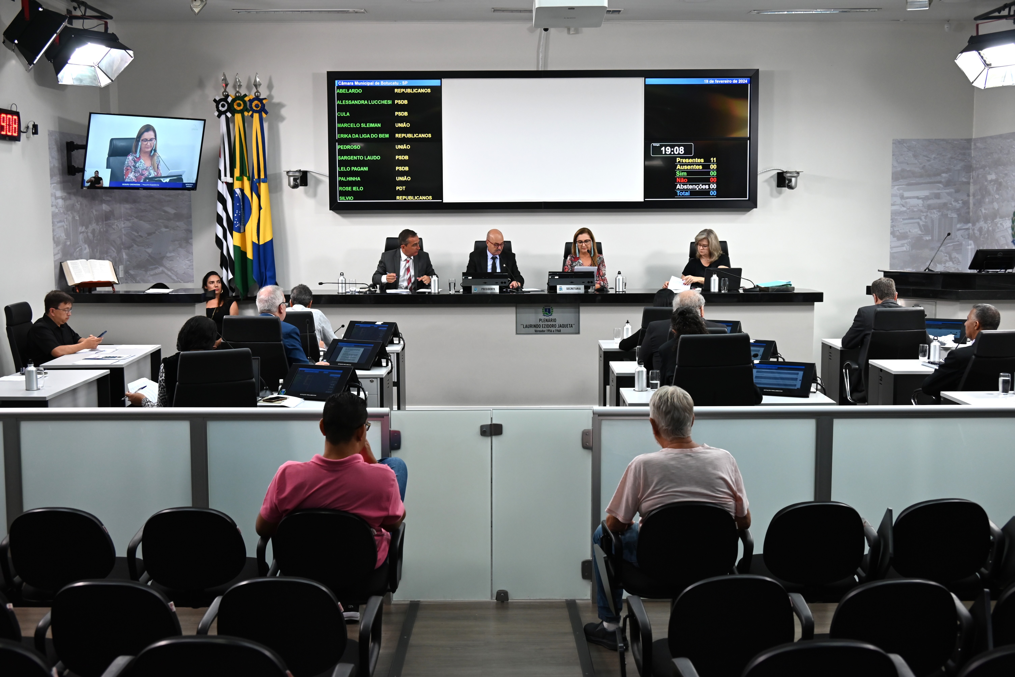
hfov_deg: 46.4
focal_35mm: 42
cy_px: 338
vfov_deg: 31.9
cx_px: 508
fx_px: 1185
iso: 1000
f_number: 5.3
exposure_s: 1/125
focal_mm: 42
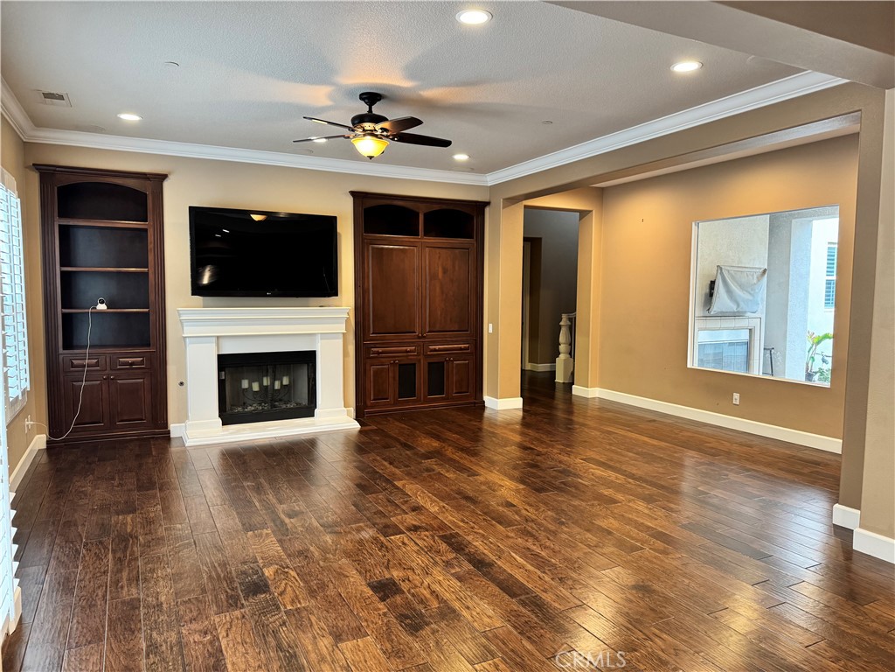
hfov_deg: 71.6
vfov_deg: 56.8
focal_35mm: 24
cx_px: 448
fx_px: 621
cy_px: 336
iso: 320
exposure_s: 1/60
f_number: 1.78
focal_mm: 6.76
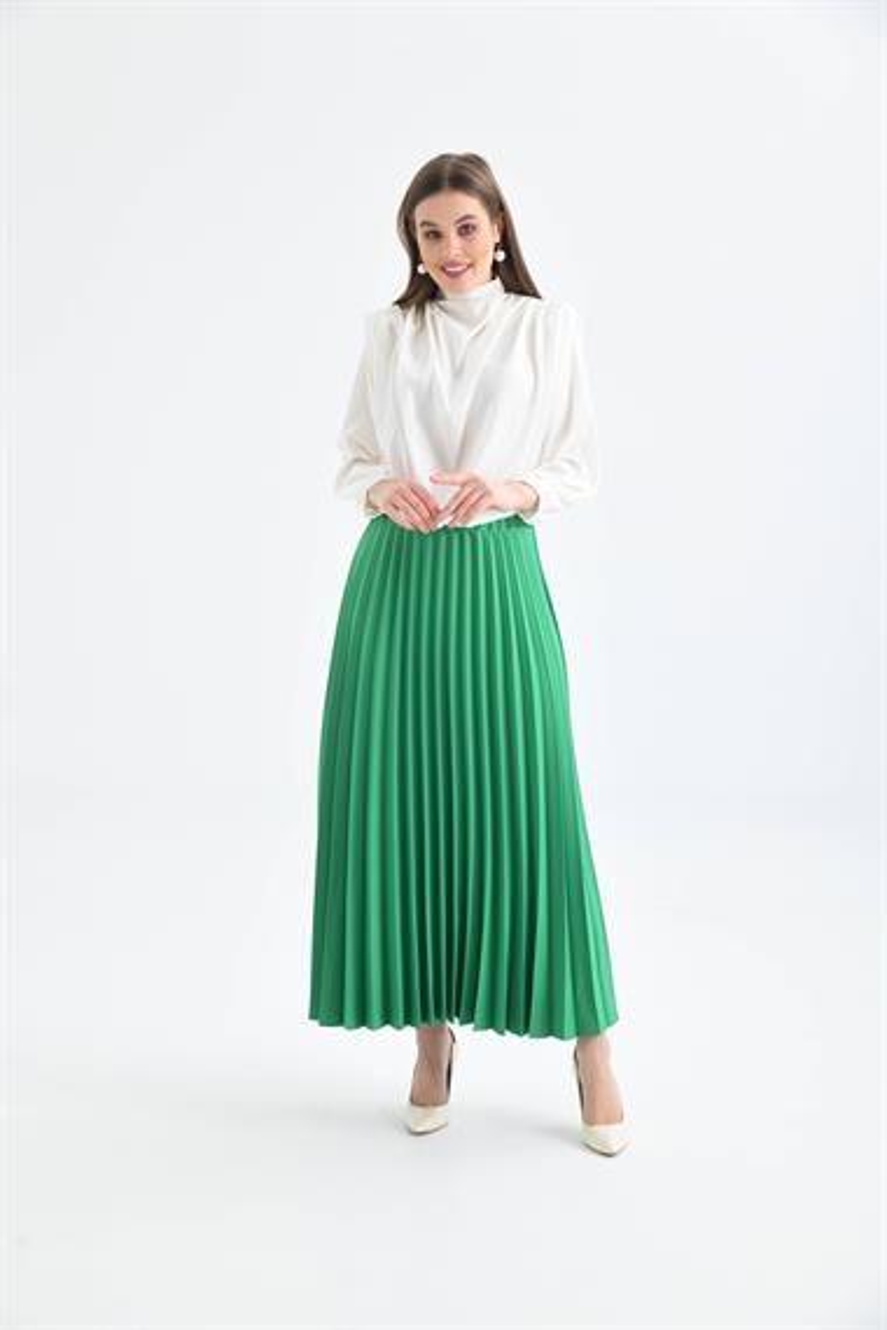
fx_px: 2033
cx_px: 444
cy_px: 665
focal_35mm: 55
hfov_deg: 24.6
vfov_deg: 36.2
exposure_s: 1/125
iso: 250
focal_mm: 55
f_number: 7.1
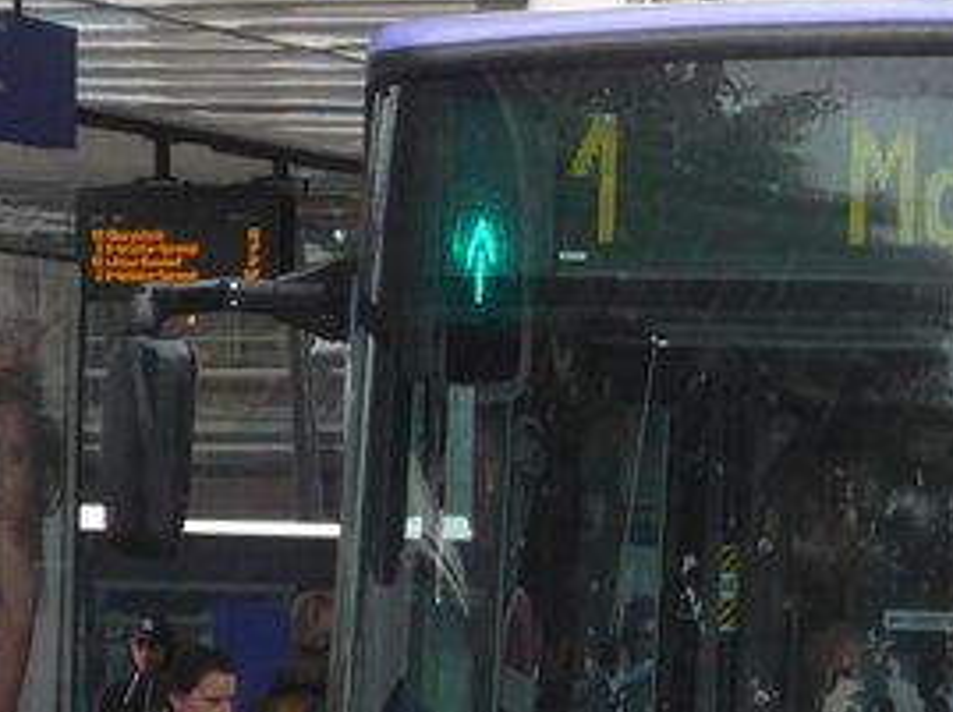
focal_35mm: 277
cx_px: 1321
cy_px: 521
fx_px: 7616
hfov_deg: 7.1
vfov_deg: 5.4
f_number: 3.7
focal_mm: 12.7
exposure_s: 1/160
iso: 320
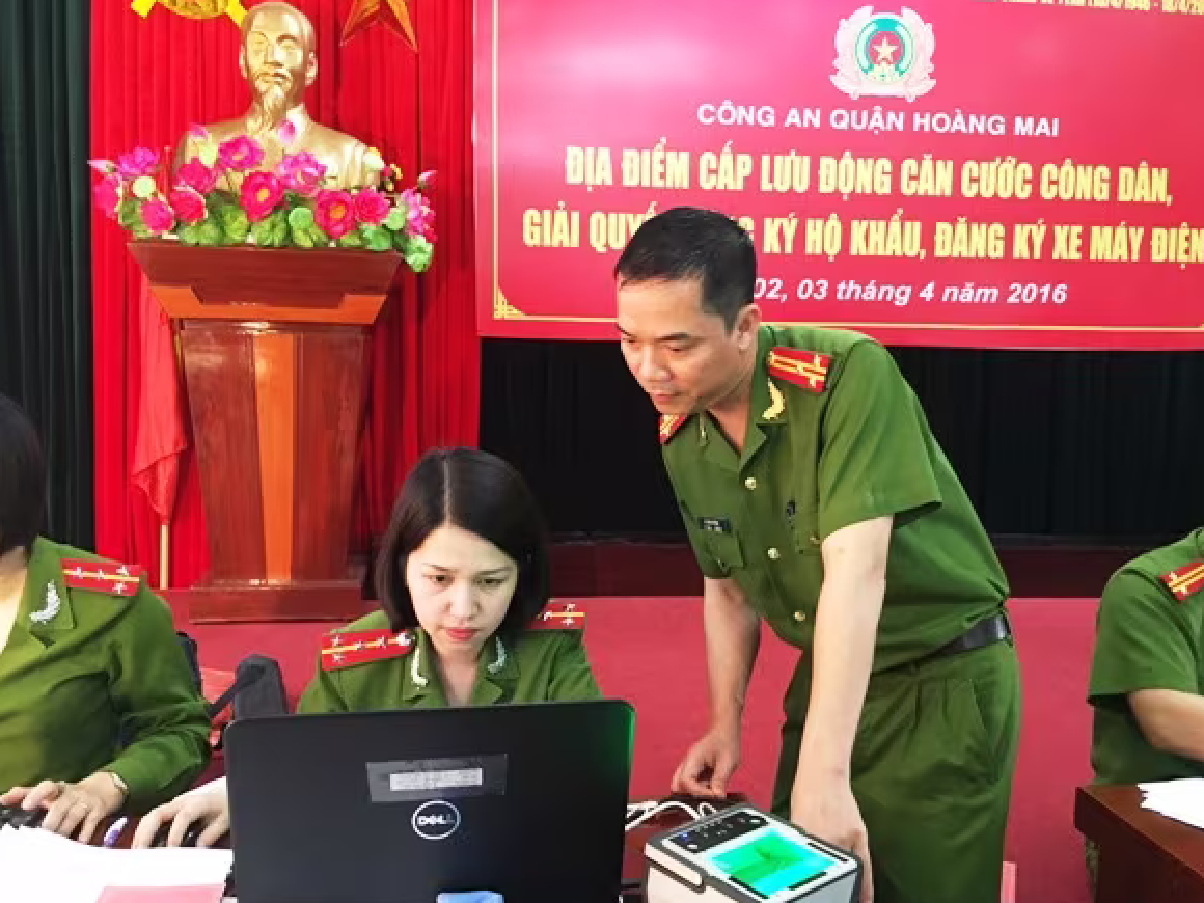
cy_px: 465
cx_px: 612
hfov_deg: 60.0
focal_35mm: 30
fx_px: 1043
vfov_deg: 46.8
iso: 200
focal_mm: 4.15
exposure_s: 1/25
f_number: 2.2
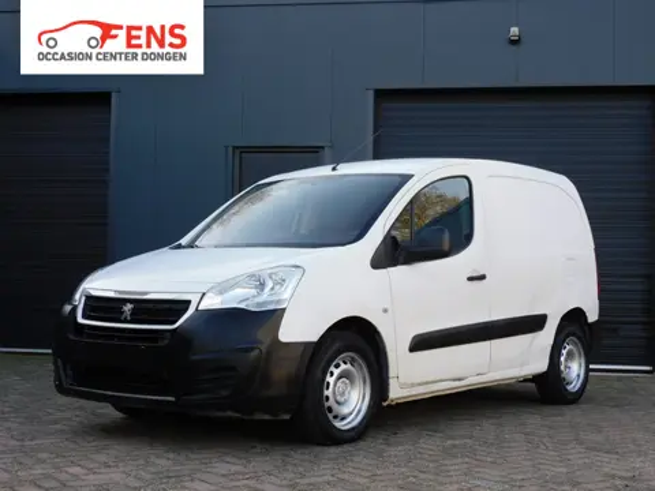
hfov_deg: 34.9
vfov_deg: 26.6
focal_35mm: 55
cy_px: 246
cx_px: 328
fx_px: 1041
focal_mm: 9.9
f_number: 4
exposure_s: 1/200
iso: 125
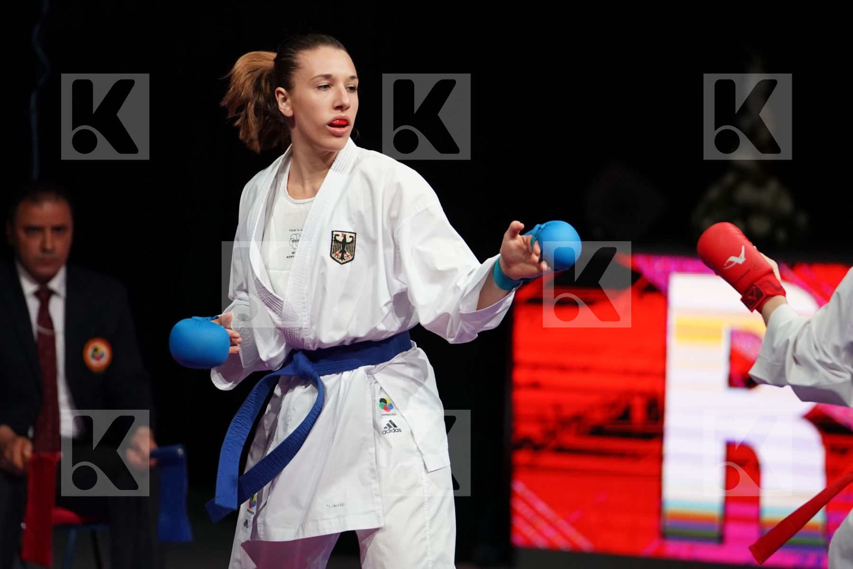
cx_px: 426
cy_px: 284
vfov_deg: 4.7
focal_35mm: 292
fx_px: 6918
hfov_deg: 7.1
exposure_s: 1/1000
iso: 2000
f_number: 2.8
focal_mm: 195
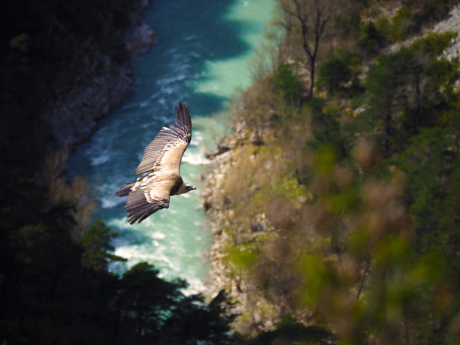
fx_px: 7986
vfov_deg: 2.5
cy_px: 172
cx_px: 230
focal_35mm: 601
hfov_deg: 3.3
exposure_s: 1/1250
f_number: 6.7
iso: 500
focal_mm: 300
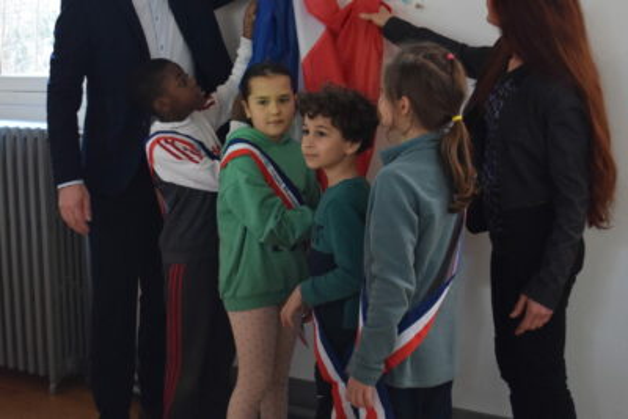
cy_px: 210
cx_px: 314
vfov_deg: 34.2
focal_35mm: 39
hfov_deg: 49.5
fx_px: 681
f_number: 4.2
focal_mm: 26
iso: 2800
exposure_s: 1/60
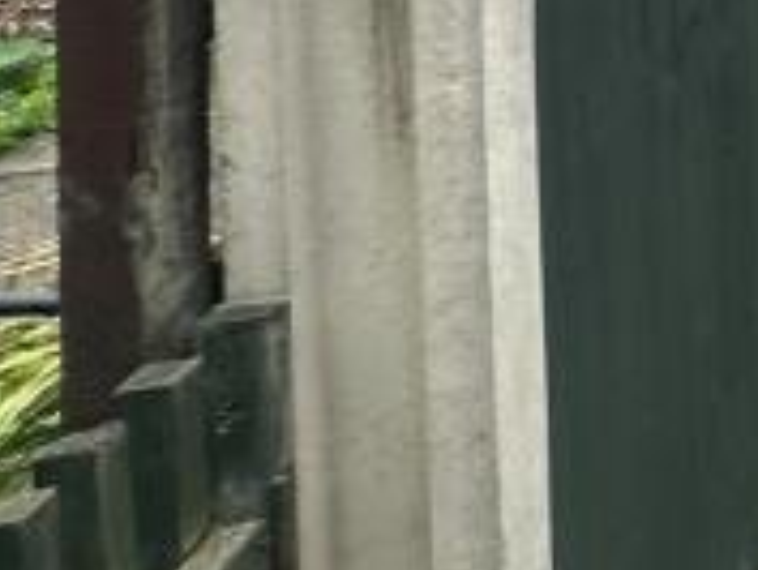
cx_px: 2116
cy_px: -420
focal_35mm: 81
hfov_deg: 12.6
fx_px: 1775
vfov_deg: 15.8
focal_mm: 2.22
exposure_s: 1/1221
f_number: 2.2
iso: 40
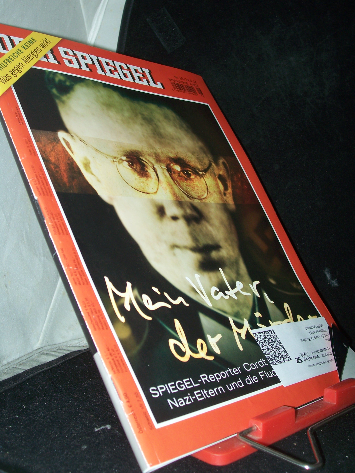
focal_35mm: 42
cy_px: 236
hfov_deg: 34.3
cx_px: 178
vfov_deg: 44.8
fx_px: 574
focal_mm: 7
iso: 80
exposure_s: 1/60
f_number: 2.8
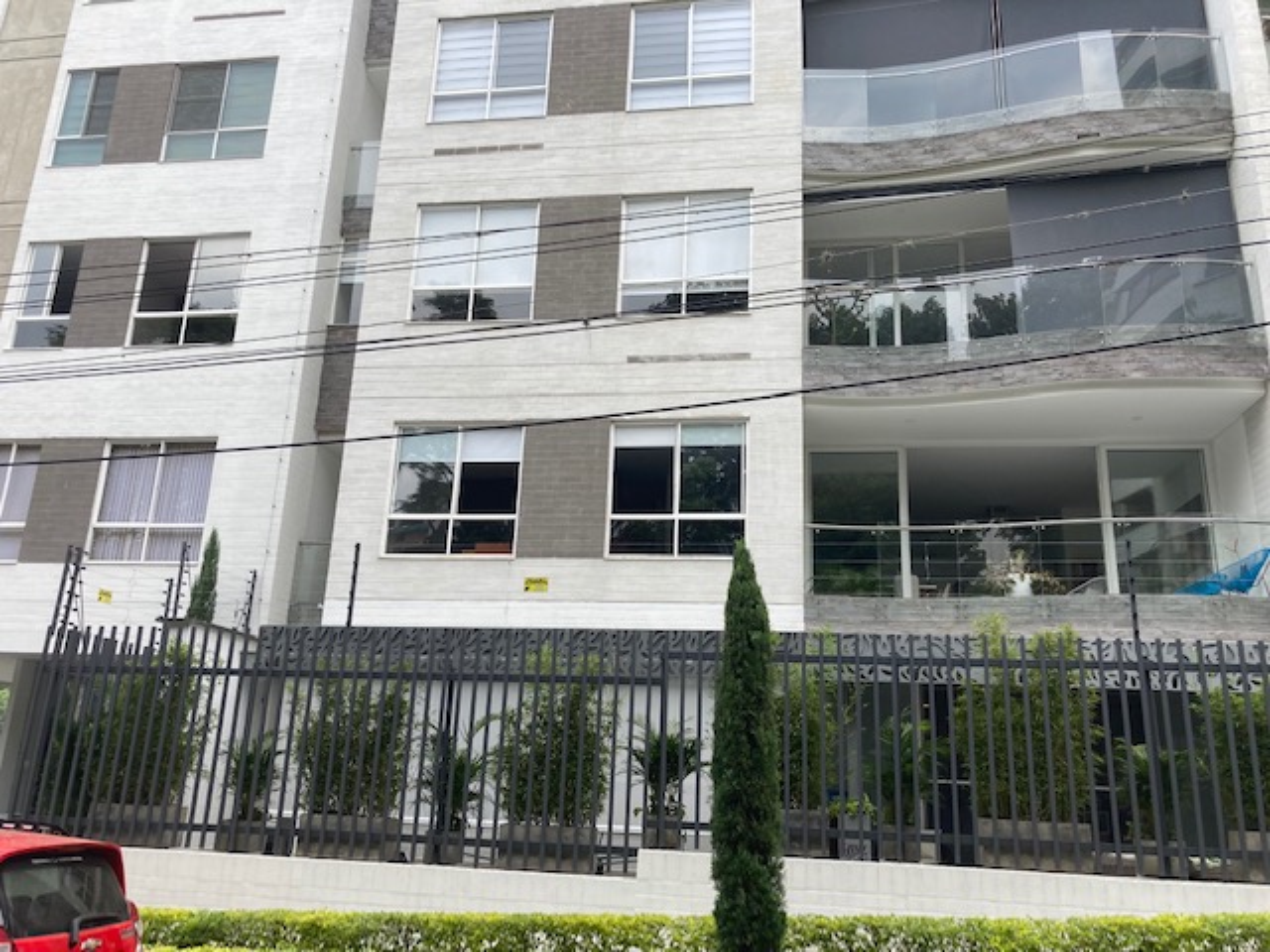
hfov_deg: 63.4
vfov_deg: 49.7
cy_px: 476
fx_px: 1027
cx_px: 635
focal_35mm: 28
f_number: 1.8
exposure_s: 1/800
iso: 20
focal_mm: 3.99
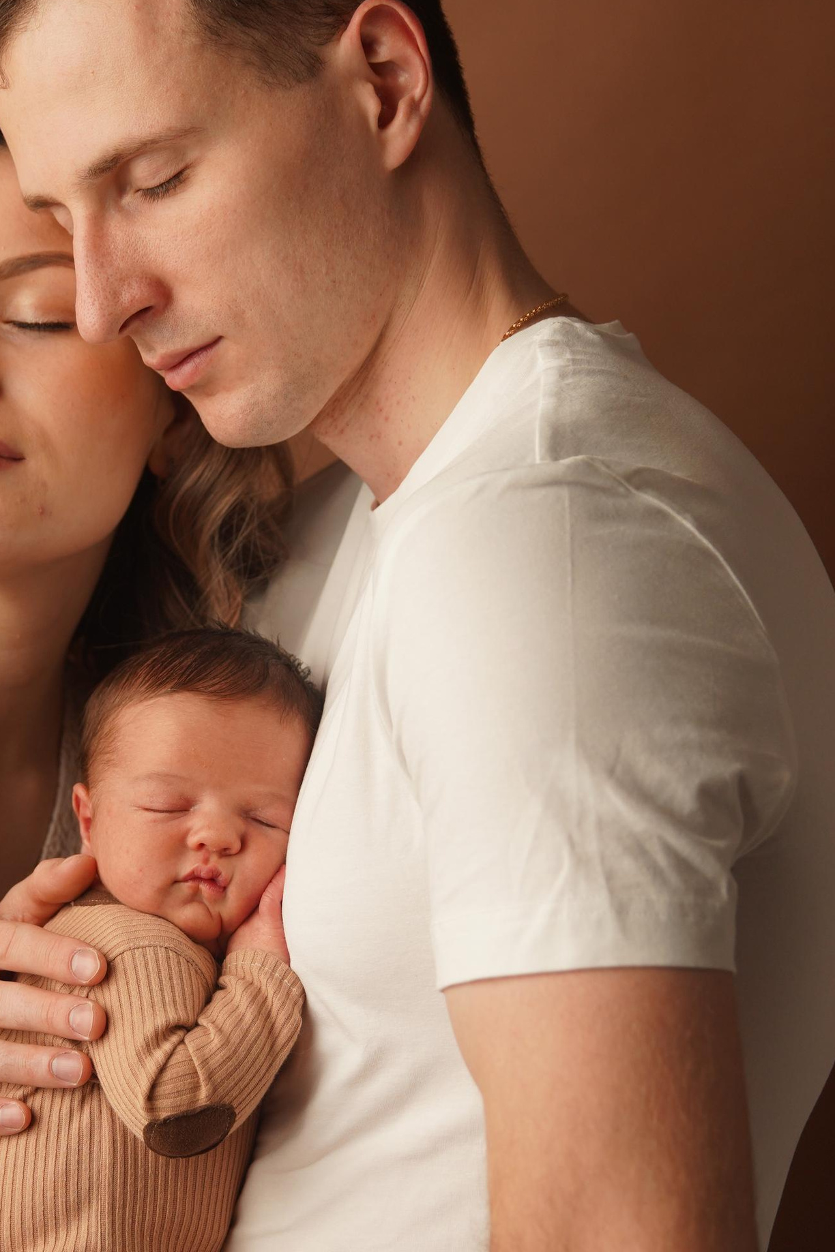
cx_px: 122
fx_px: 3202
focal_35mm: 92
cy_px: 761
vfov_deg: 22.1
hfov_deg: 14.7
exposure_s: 1/160
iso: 320
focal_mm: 44
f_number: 3.2
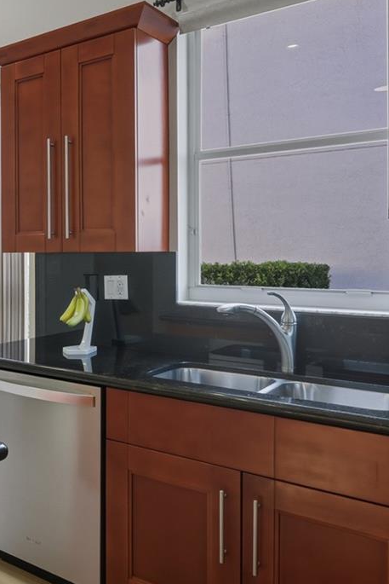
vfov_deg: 54.3
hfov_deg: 31.3
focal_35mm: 35
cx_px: -87
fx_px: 567
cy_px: 260
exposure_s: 1/320
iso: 320
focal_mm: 15
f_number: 8
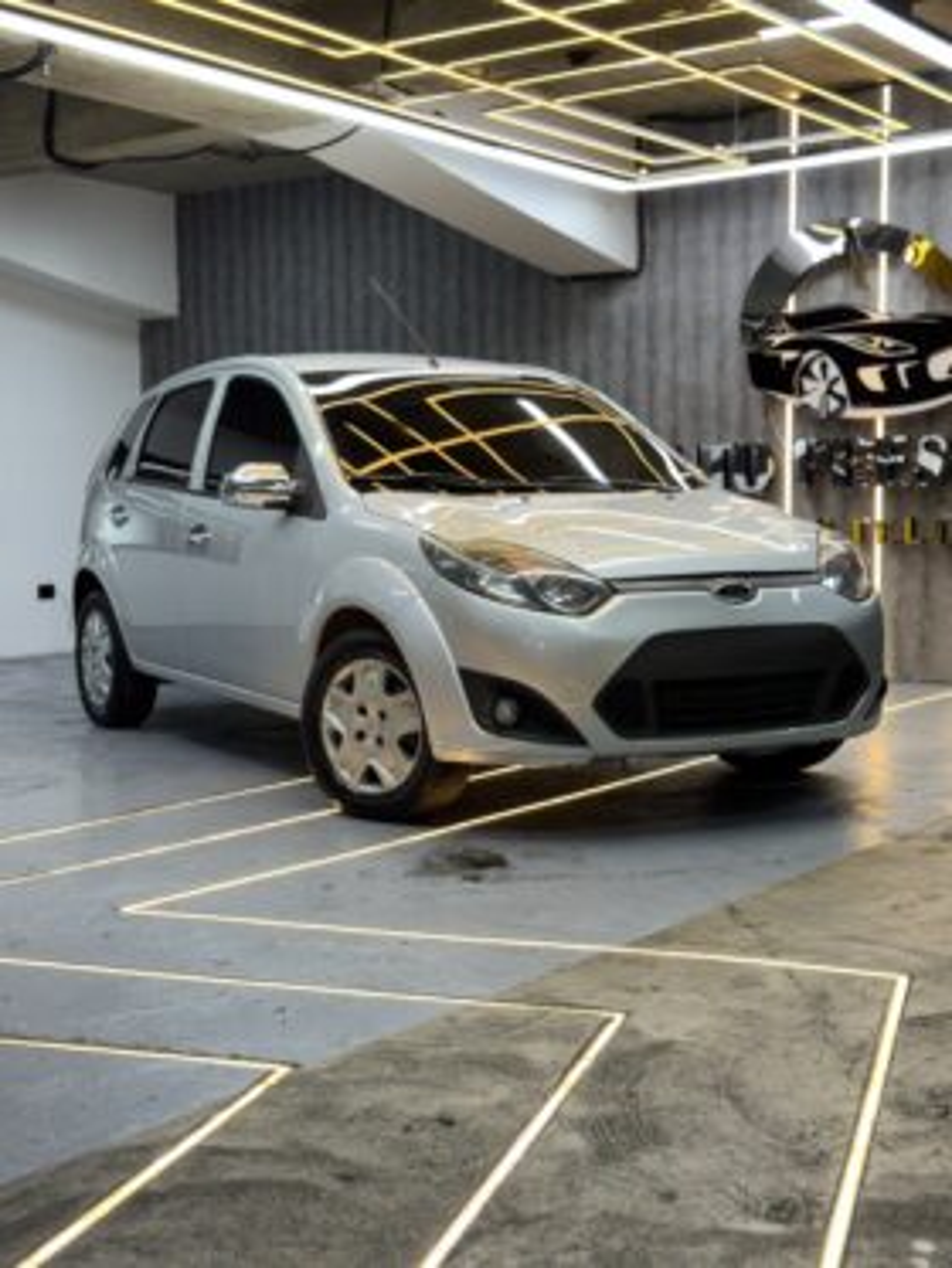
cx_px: 476
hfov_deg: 30.3
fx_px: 1759
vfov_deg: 39.6
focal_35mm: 48
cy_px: 634
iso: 64
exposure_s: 1/120
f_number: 1.78
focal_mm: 6.76
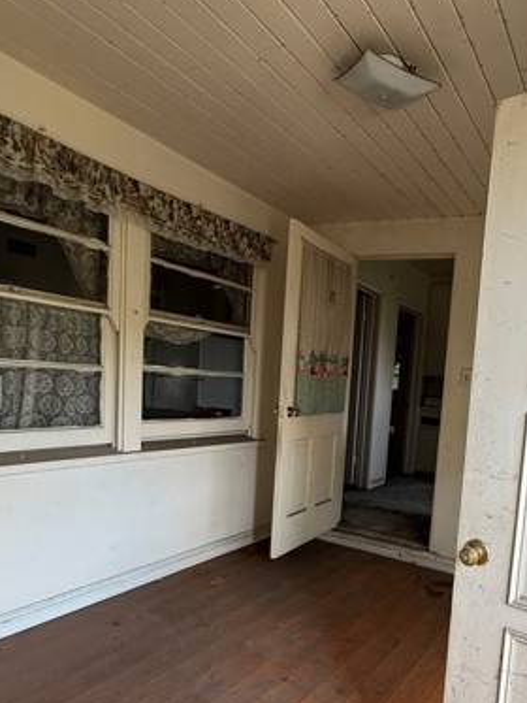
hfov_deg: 53.8
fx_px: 487
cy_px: 441
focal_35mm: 24
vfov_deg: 70.4
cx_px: 407
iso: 100
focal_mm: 2.22
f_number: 2.2
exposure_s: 1/99
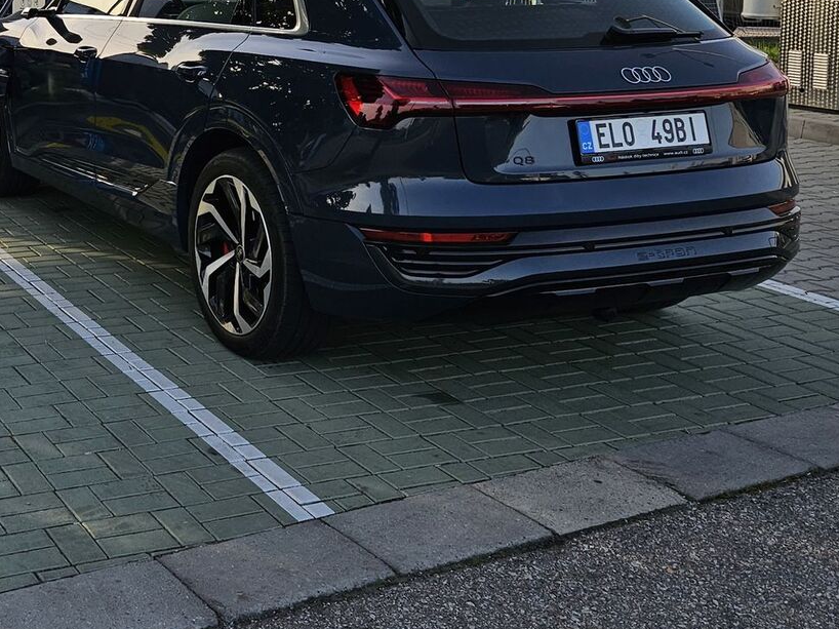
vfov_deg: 26.1
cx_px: 64
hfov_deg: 33.4
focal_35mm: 54
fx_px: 1308
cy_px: 52
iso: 25
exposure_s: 1/703
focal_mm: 5.4
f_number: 1.8
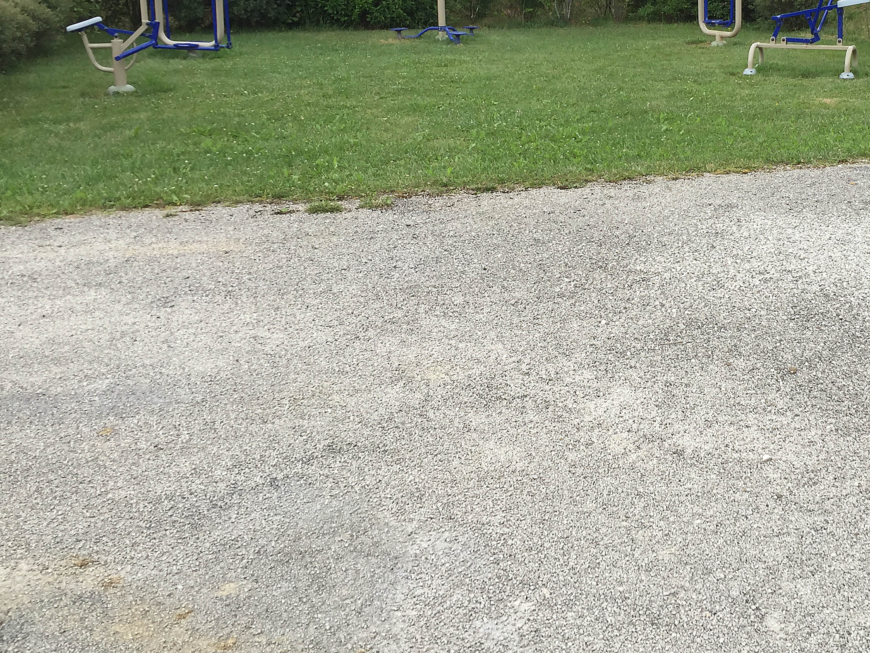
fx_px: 1131
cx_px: 603
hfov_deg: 41.3
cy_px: 149
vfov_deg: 31.5
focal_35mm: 45
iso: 32
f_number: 2.2
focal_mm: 4.15
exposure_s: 1/581
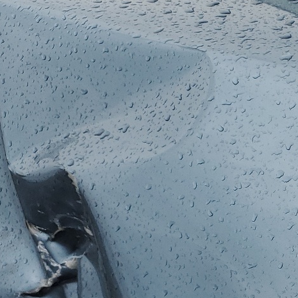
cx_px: 449
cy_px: 277
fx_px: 769
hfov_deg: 19.2
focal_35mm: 79
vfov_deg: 21.4
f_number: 1.5
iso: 50
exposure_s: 1/1667
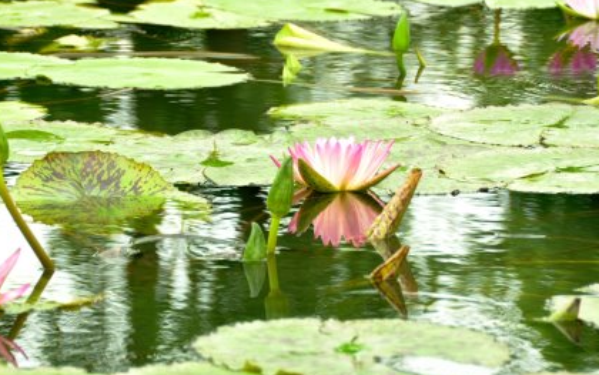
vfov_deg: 3.0
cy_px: 223
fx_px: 7121
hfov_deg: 4.8
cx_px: 275
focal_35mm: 436
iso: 400
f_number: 5.6
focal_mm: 200
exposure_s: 1/160
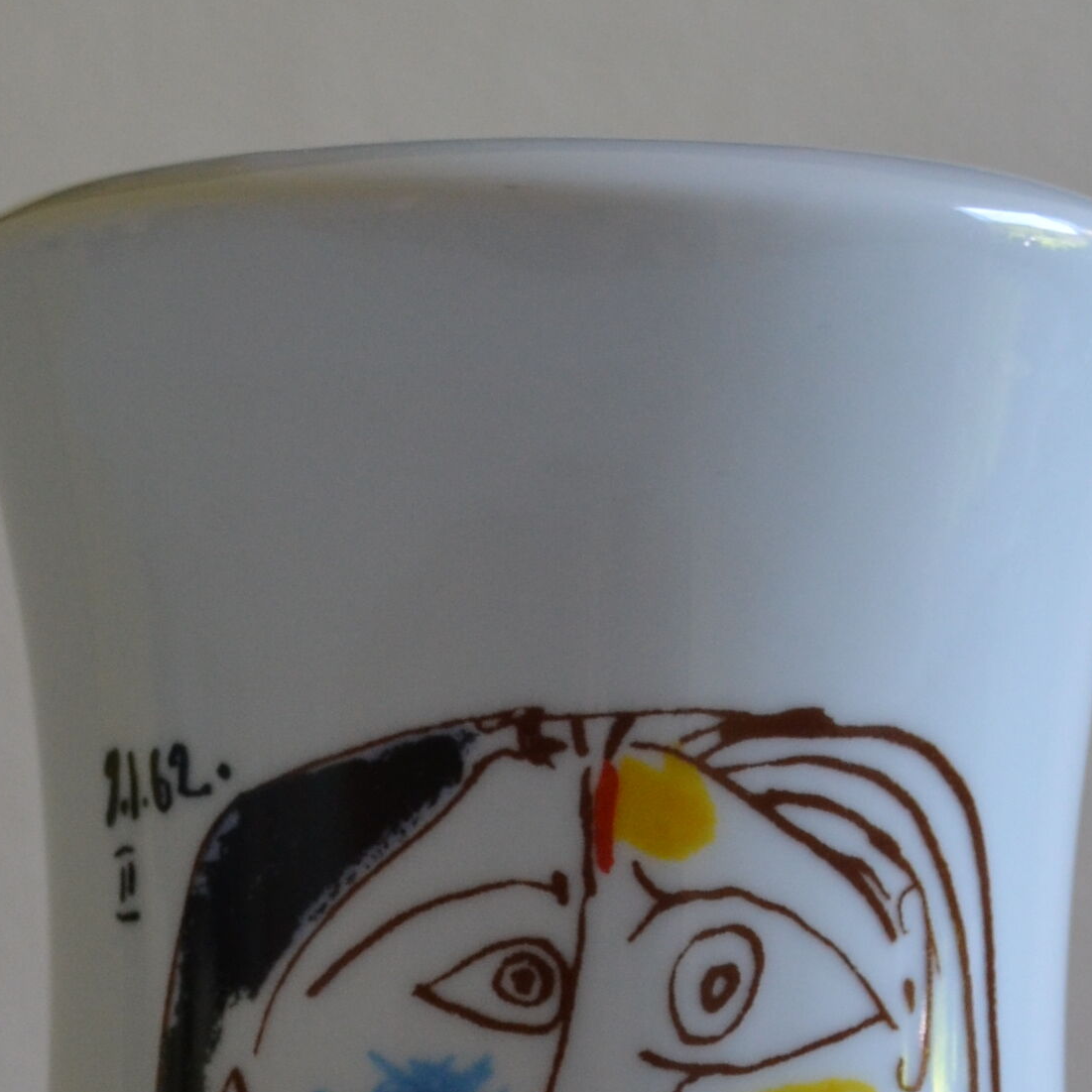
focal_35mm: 160
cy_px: 988
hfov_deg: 10.9
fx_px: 5710
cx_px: 593
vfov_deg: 10.9
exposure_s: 1/60
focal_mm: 30
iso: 400
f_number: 4.5
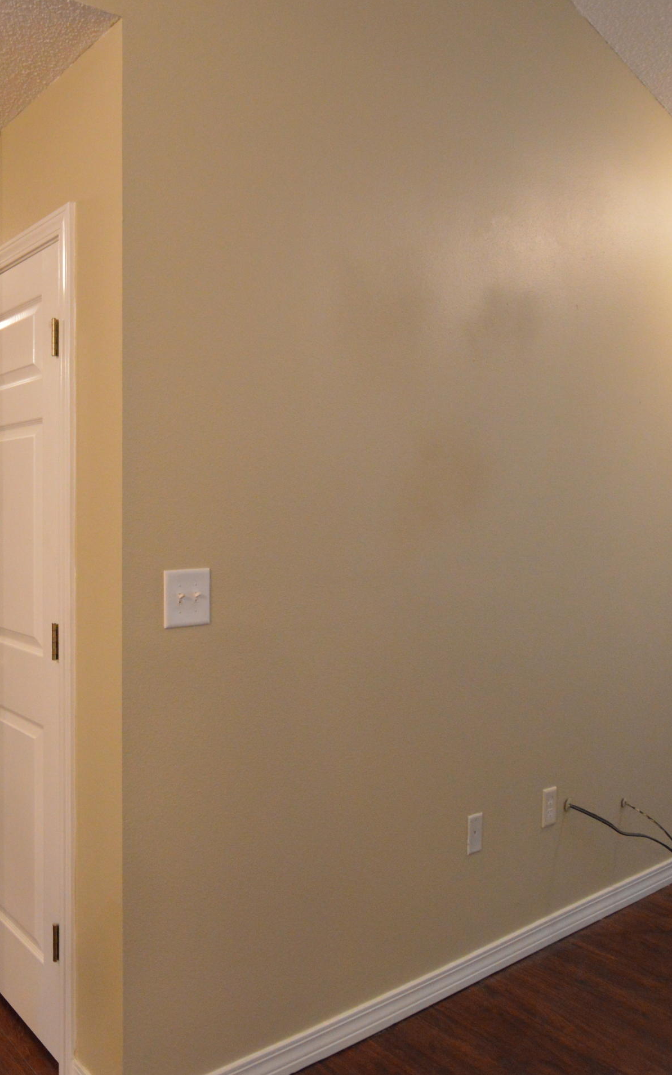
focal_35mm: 24
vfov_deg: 74.8
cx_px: -51
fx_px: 703
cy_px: 514
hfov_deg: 41.7
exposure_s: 1/40
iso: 1600
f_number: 4.5
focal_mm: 10
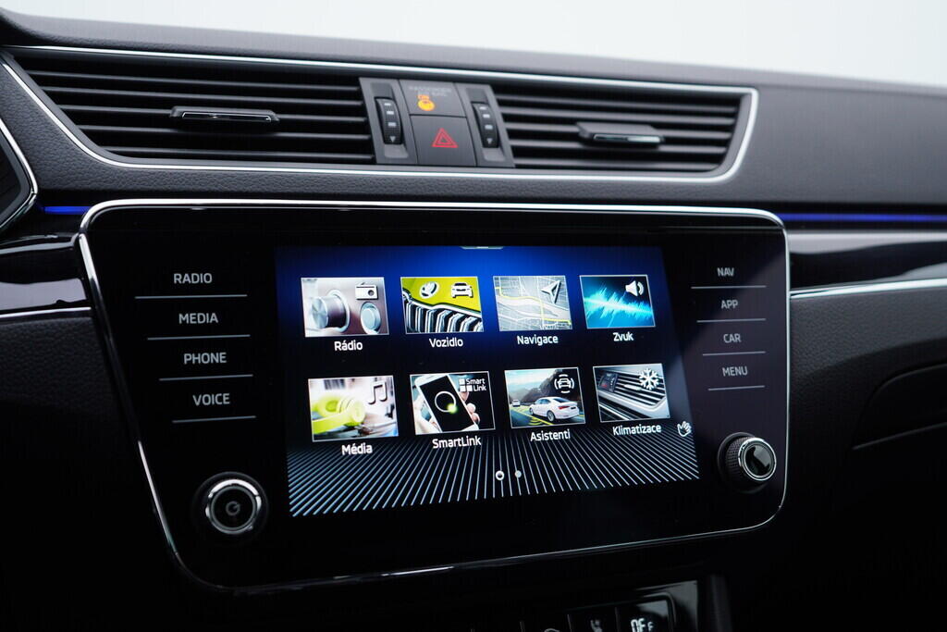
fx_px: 947
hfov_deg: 53.1
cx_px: 474
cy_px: 316
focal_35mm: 36
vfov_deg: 36.9
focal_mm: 24
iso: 125
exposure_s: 1/50
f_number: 3.2
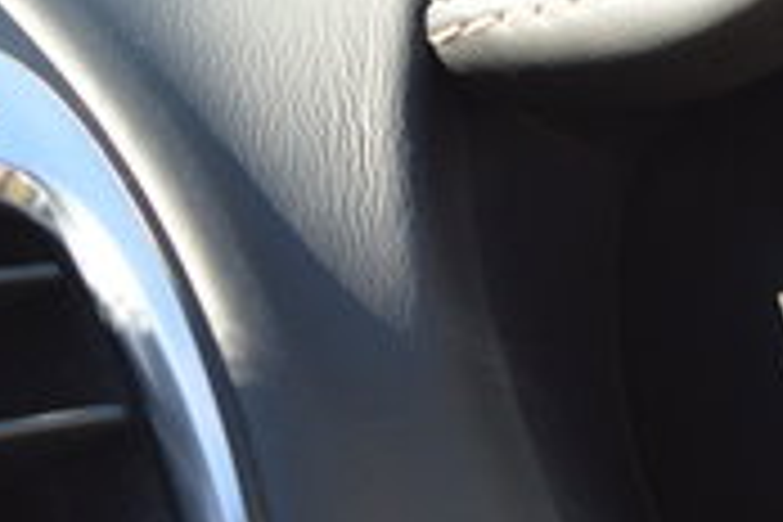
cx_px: 590
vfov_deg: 4.0
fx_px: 7481
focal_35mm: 344
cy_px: 61
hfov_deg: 6.0
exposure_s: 1/125
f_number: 5.6
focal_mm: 52
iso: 220
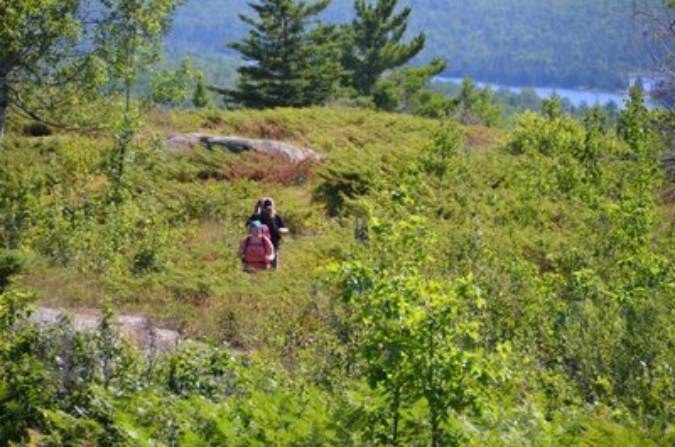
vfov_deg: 5.4
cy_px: 224
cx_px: 338
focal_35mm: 255
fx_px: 4772
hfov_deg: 8.1
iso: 400
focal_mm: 170
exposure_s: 1/320
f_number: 5.6
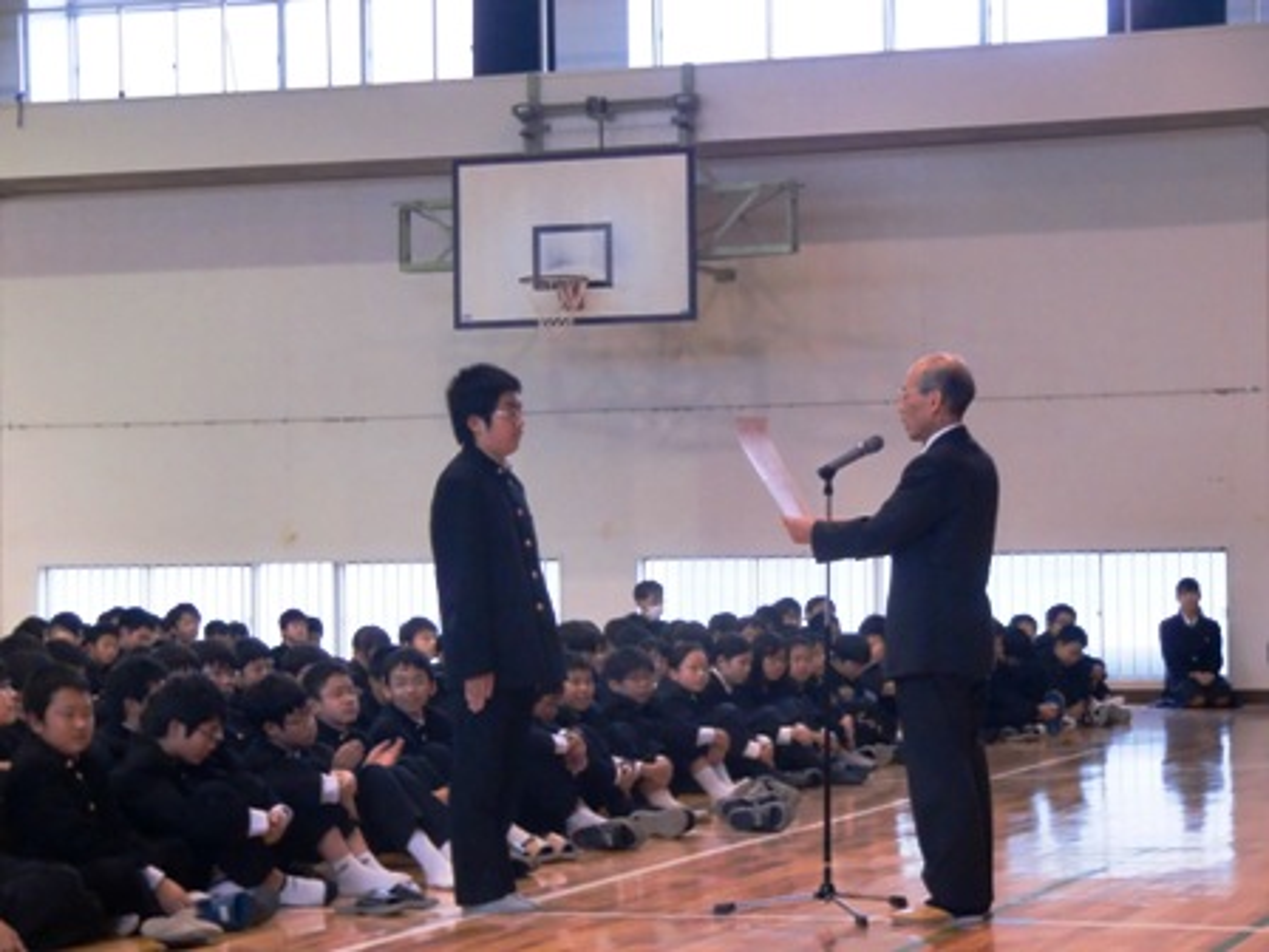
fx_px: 3263
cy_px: 476
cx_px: 634
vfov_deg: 16.6
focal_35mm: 89
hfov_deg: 22.0
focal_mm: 16
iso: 400
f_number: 4.8
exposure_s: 1/20
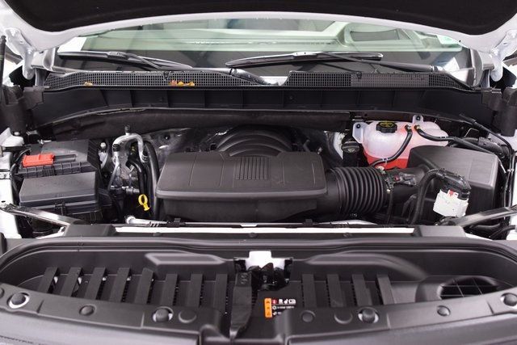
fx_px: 517
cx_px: 258
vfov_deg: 36.9
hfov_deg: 53.1
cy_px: 172
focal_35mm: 36
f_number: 2.8
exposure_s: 1/50
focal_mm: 24
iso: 1600
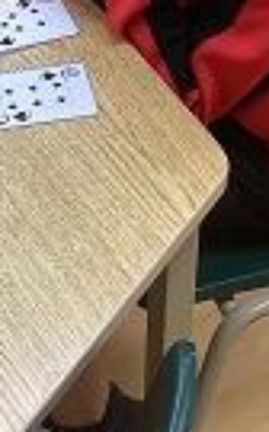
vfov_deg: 17.1
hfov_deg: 10.7
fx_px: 1436
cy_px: 282
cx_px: 130
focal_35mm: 122
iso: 125
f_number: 2.4
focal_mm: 3.3
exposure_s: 1/60
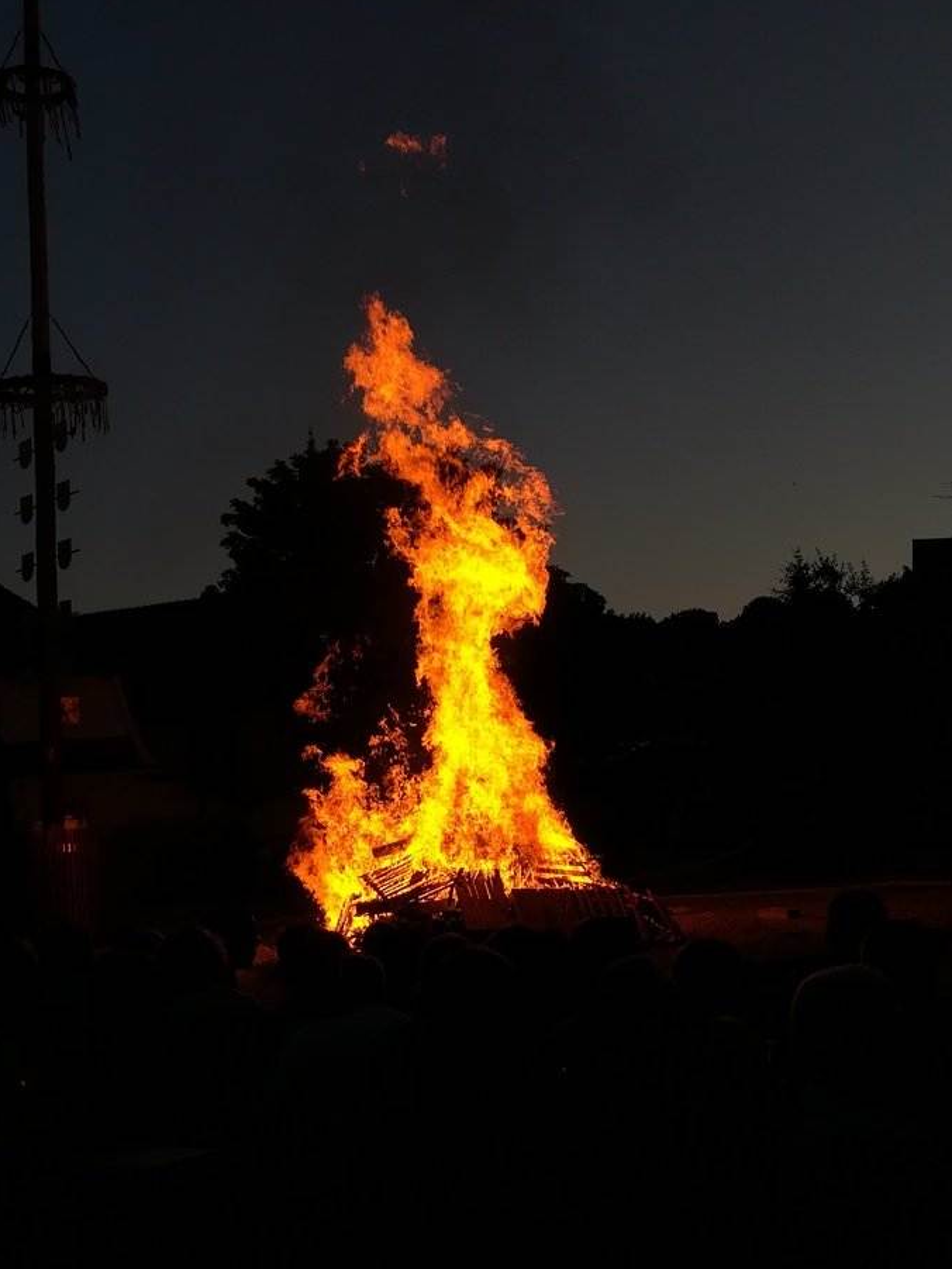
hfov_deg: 29.7
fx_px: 1796
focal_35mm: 49
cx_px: 477
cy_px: 639
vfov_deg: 38.9
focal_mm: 3.83
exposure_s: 1/353
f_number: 2.2
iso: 50
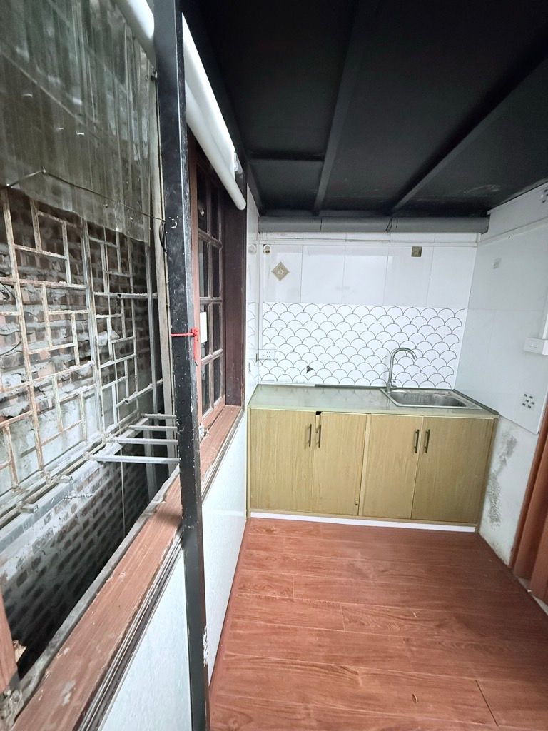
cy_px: 366
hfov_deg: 85.7
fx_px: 296
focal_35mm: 14
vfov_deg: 102.1
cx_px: 274
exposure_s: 1/50
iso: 1250
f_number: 2.2
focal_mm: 2.22
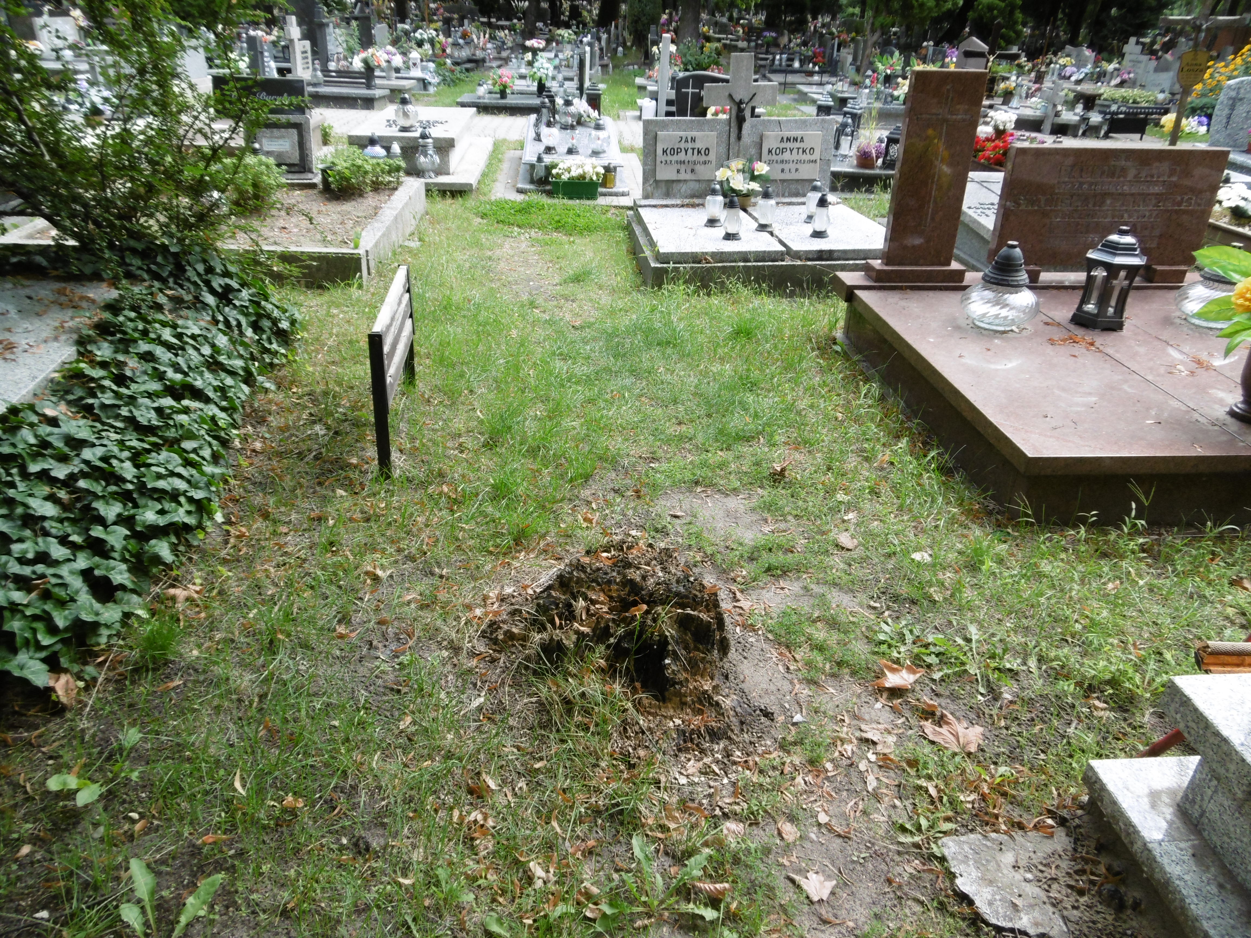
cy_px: 469
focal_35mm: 24
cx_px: 626
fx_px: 867
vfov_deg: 56.8
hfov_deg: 71.6
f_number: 3.1
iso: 100
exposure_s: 1/200
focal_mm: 4.3
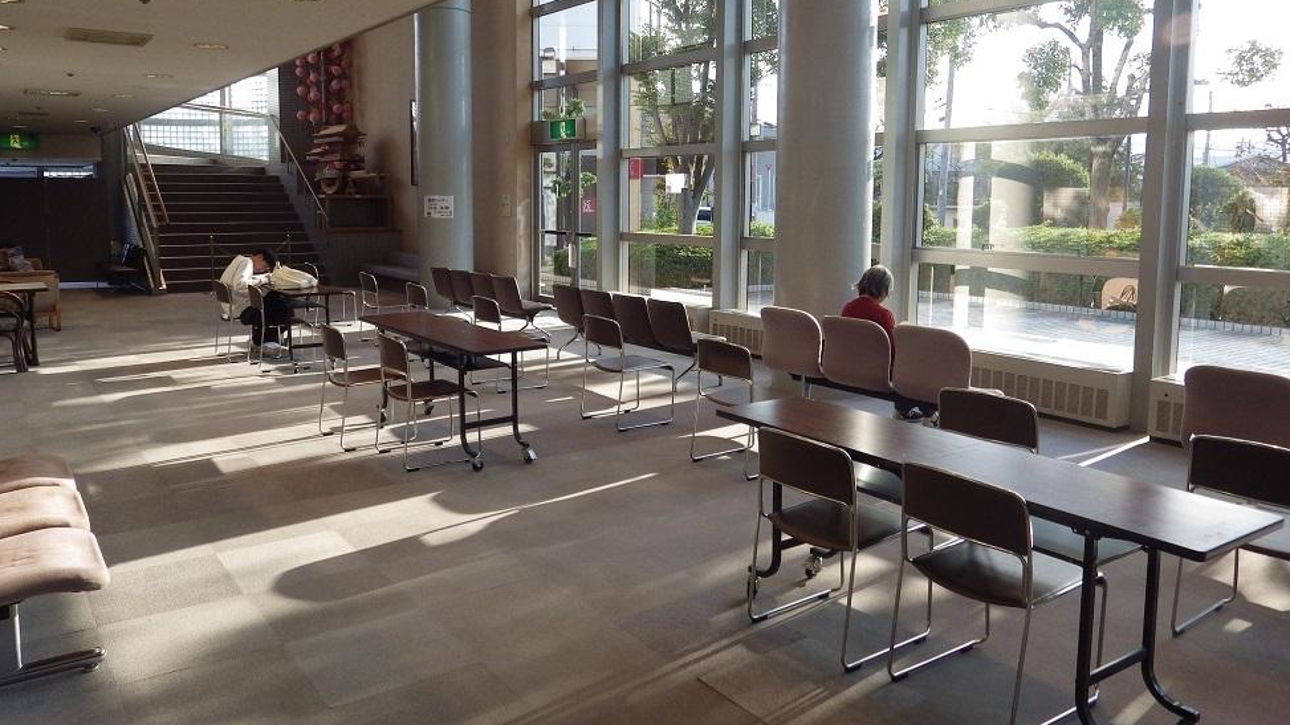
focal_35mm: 28
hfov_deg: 67.9
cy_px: 300
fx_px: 958
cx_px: 639
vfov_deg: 41.3
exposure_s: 1/50
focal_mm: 4.4
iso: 125
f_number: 3.1
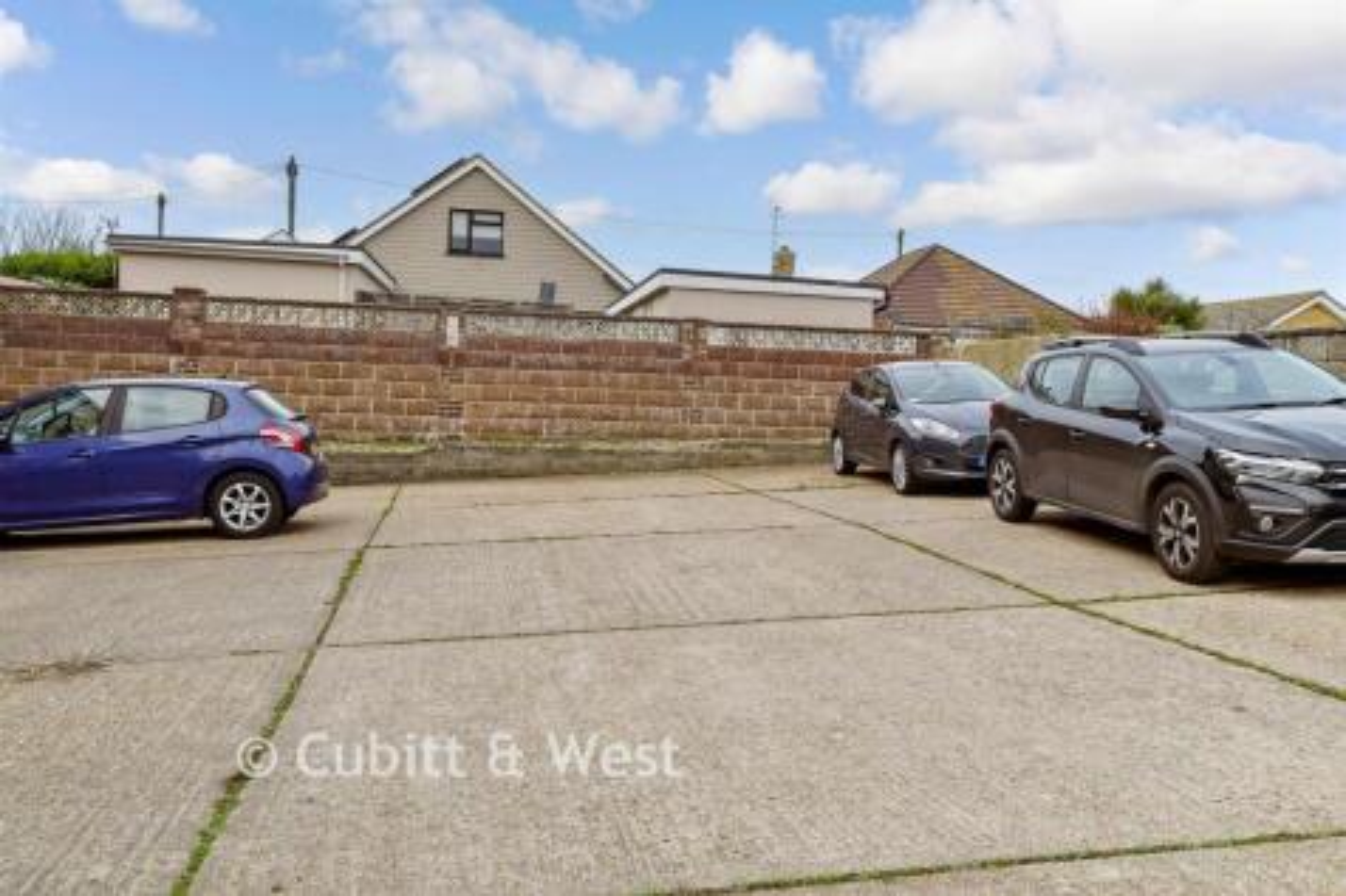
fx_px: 1121
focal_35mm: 30
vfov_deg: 43.6
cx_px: 673
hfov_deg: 61.9
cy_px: 448
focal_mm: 20
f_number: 8
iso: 200
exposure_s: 1/320
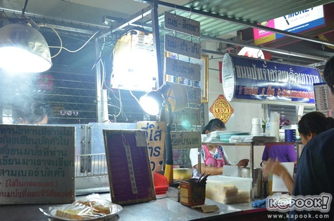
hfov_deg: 46.5
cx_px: 167
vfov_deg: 31.7
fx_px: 389
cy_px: 110
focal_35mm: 42
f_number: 4.5
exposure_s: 1/40
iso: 640
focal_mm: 28
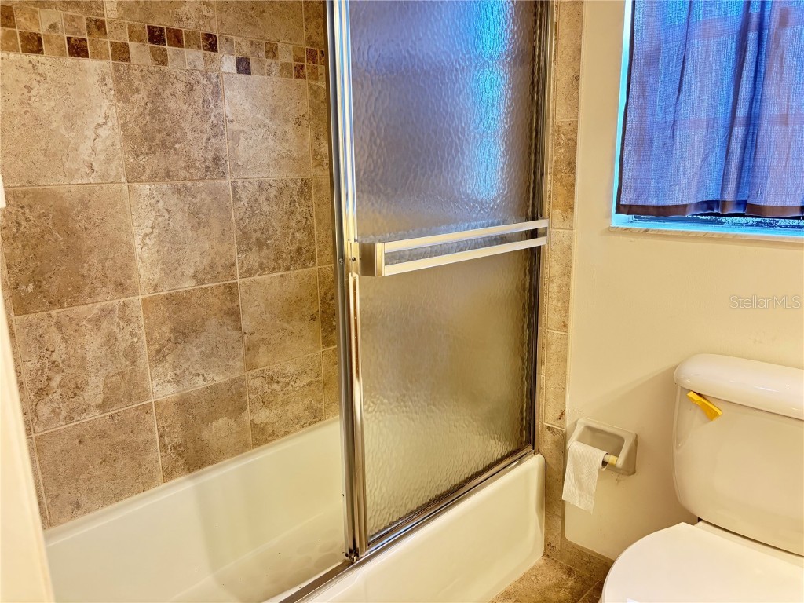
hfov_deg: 67.3
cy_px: 302
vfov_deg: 53.1
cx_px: 402
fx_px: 604
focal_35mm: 26
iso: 250
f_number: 1.6
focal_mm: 5.96
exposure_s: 1/60
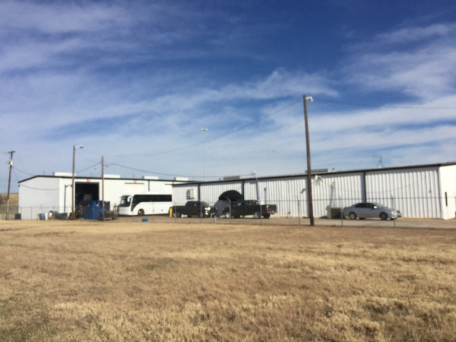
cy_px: 171
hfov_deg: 61.7
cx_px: 228
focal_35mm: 29
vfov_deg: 48.2
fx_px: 382
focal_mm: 4.15
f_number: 2.2
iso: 32
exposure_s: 1/3968
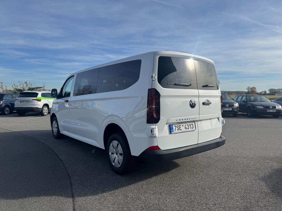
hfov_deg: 71.6
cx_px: 141
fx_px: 196
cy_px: 106
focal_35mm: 24
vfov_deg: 56.8
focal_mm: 6.76
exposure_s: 1/4950
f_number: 1.78
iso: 80
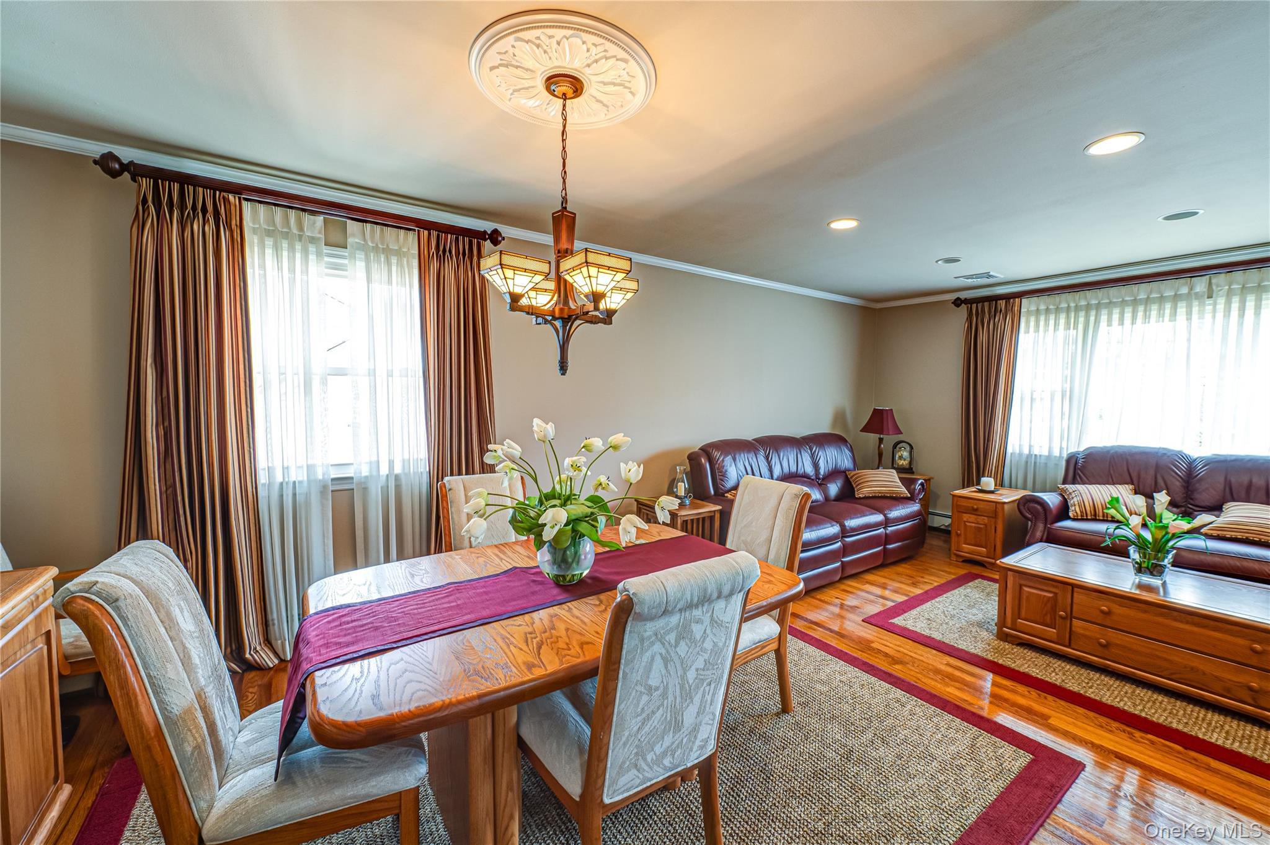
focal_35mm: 14
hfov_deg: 104.3
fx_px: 493
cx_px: 635
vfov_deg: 81.1
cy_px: 422
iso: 400
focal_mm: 14
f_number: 8
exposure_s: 1/20
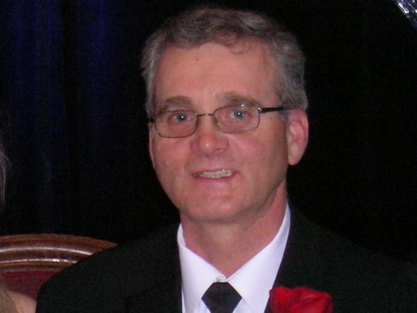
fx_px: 699
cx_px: 208
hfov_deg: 33.2
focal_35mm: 58
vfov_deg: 25.2
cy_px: 156
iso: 200
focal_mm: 9.7
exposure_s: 1/60.1
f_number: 3.5
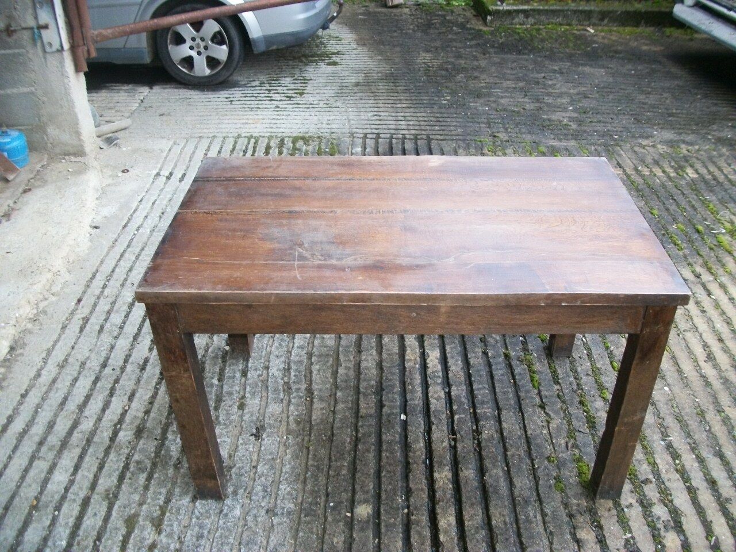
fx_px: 680
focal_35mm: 32
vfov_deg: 44.2
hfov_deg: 56.8
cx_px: 368
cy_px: 276
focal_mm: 5.7
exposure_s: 1/40
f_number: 2.9
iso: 250
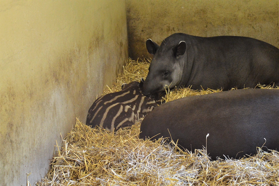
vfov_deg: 16.5
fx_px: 639
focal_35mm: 82
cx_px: 140
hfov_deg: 24.6
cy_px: 93
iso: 3200
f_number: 5.6
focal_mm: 55
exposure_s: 1/40
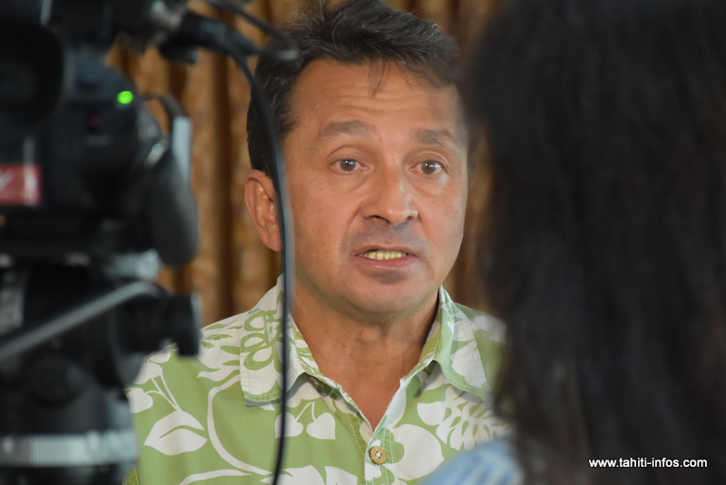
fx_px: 4236
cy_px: 242
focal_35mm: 210
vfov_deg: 6.5
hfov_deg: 9.8
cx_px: 363
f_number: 5.6
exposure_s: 1/60
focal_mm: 140
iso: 2000
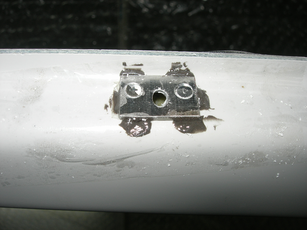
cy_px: 115
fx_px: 337
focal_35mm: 38
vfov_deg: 37.7
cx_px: 154
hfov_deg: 49.0
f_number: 4.8
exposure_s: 1/60.1
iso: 64
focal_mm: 7.8
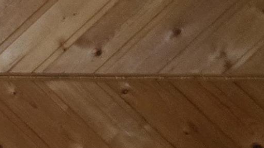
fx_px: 1057
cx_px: -419
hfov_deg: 11.2
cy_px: -2
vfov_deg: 8.0
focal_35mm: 151
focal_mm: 5.4
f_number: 1.8
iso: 2000
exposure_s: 1/60
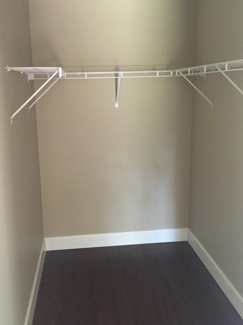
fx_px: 328
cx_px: 114
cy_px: 151
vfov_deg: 52.6
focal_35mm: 35
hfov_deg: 40.7
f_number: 2.2
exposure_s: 1/15
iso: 320
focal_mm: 4.15
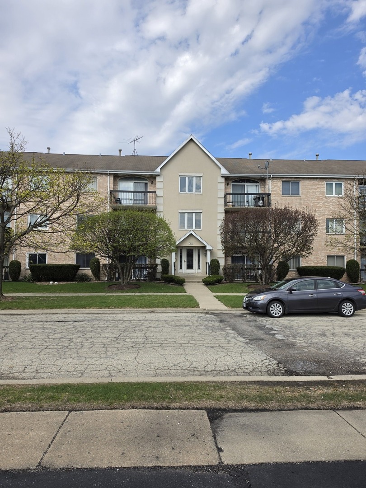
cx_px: 183
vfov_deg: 73.9
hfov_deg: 58.9
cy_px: 244
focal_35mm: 23
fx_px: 324
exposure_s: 1/6147
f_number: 1.4
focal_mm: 6.5
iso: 64
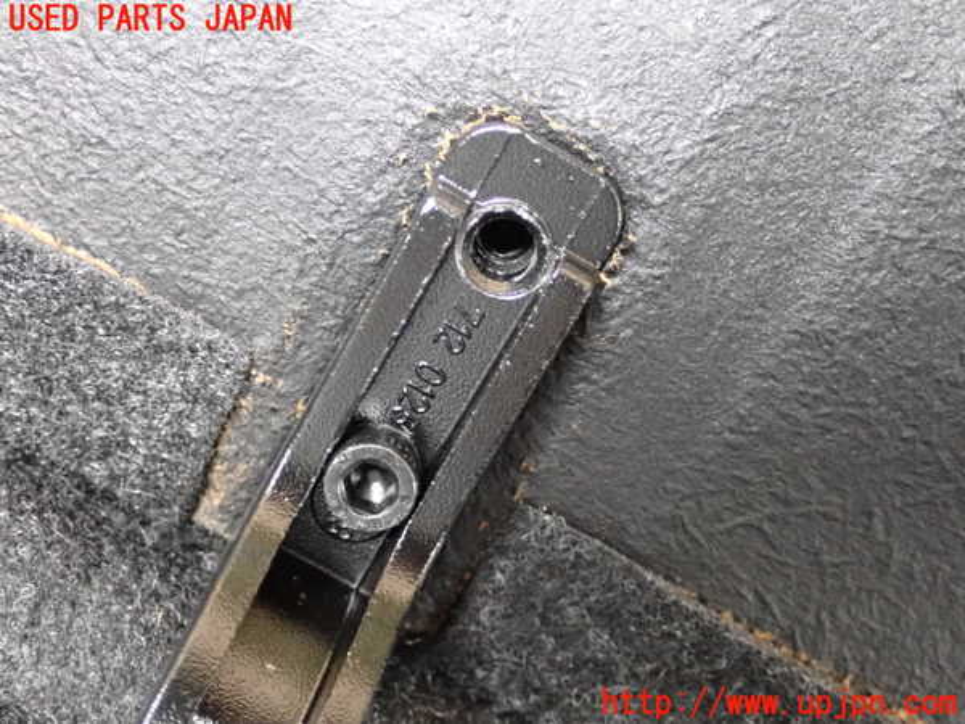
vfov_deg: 27.0
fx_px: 1505
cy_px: 362
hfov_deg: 35.5
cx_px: 482
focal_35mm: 54
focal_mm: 9.65
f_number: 3.3
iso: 2500
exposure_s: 1/50
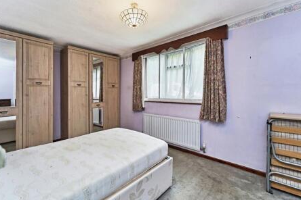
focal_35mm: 15
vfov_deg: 77.3
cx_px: 147
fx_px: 125
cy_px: 102
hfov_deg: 100.4
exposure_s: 1/30
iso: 400
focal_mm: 14
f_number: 8
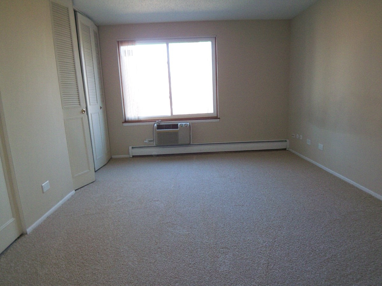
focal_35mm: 23
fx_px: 254
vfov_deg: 58.9
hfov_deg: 73.9
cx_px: 191
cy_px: 143
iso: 160
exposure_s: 1/30
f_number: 2.8
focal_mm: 3.8
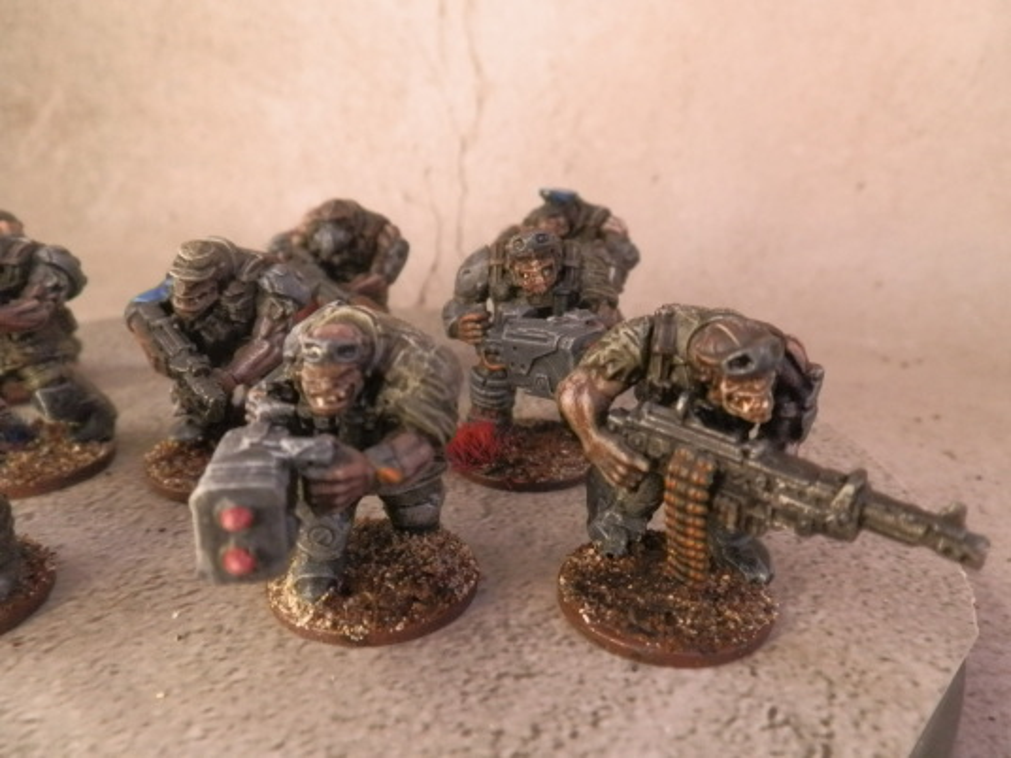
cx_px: 506
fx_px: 818
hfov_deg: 63.4
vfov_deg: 49.7
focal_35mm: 28
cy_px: 379
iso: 400
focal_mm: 5
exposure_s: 1/100
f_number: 3.1
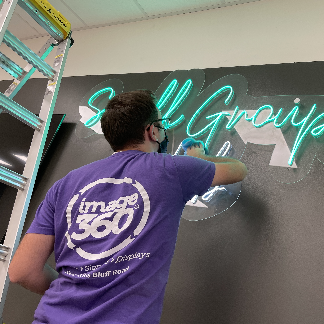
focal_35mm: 31
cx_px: 208
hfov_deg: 51.8
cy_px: 160
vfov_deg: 52.5
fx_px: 328
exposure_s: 1/120
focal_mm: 5.1
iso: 100
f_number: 1.6
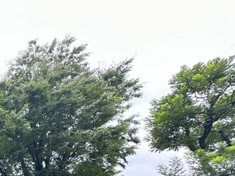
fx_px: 251
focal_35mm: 37
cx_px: -67
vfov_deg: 31.3
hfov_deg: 35.3
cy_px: 219
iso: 50
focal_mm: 2.22
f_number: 2.2
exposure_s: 1/99
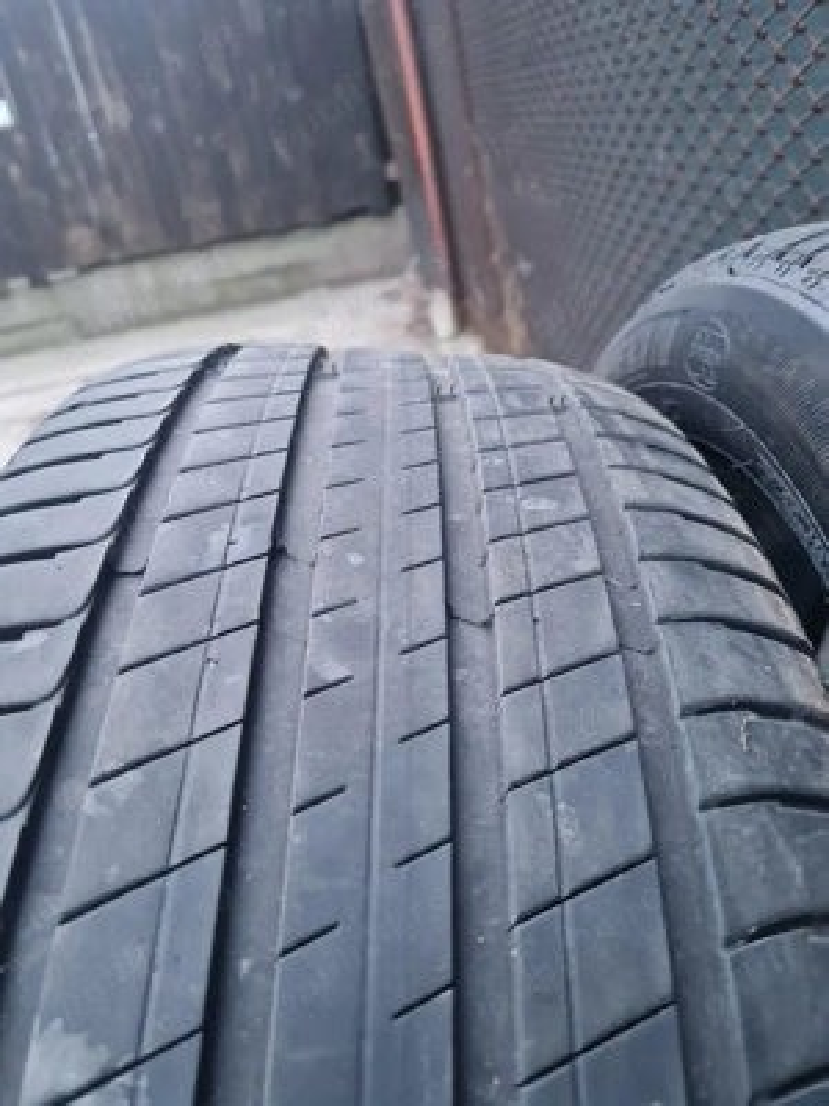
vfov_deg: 67.3
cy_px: 553
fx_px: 830
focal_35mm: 26
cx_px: 414
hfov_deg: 53.1
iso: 500
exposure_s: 1/33
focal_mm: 5.4
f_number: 1.8
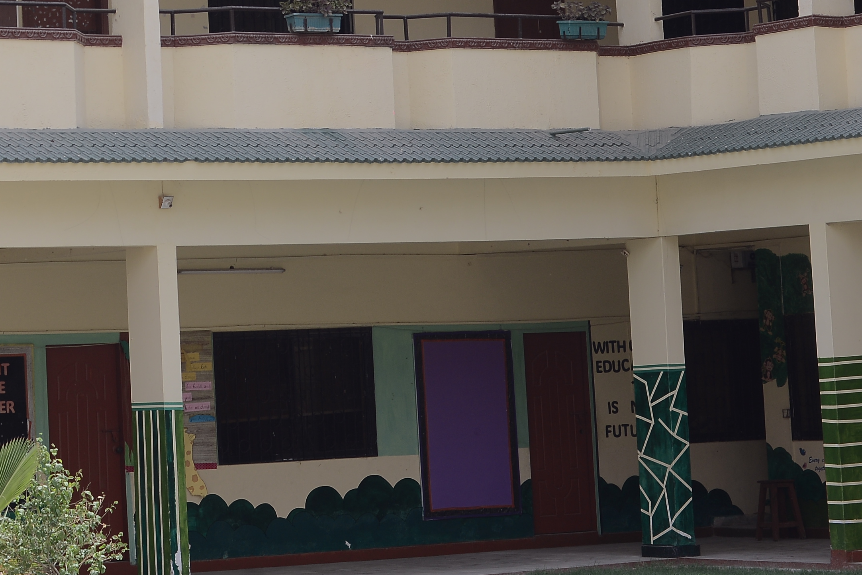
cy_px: -155
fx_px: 3330
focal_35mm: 139
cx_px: -88
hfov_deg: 14.4
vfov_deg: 9.7
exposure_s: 1/250
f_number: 8
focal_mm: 50
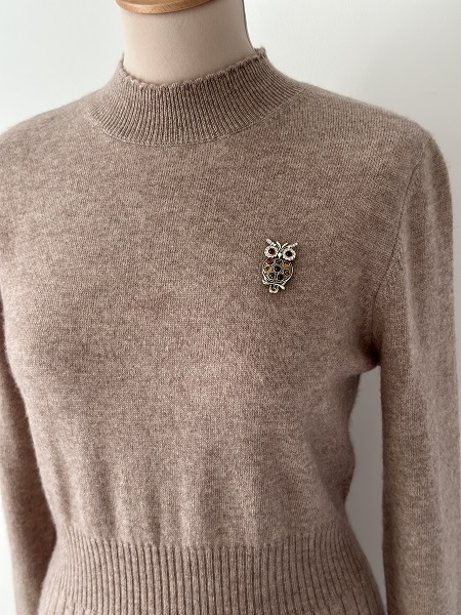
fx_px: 852
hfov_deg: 30.3
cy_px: 308
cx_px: 230
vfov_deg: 39.7
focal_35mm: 48
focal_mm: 6.86
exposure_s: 1/90
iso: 125
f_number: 1.78
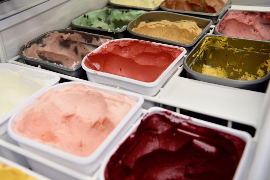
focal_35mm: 42
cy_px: 90
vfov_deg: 31.9
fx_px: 315
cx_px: 135
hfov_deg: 46.4
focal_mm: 42
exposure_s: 1/60
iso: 400
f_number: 4
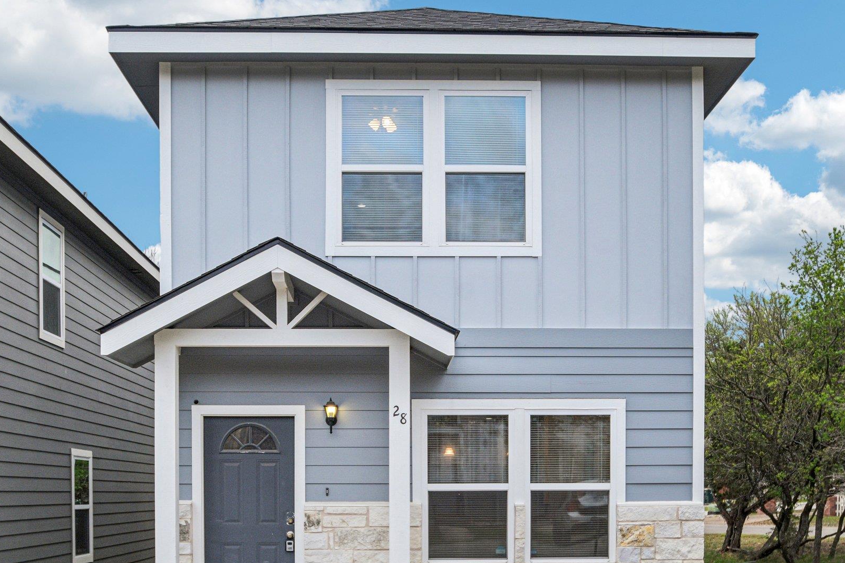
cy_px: 334
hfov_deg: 42.8
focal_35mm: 46
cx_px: 424
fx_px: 1079
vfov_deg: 29.2
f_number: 8
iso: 400
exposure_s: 1/100
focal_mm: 24
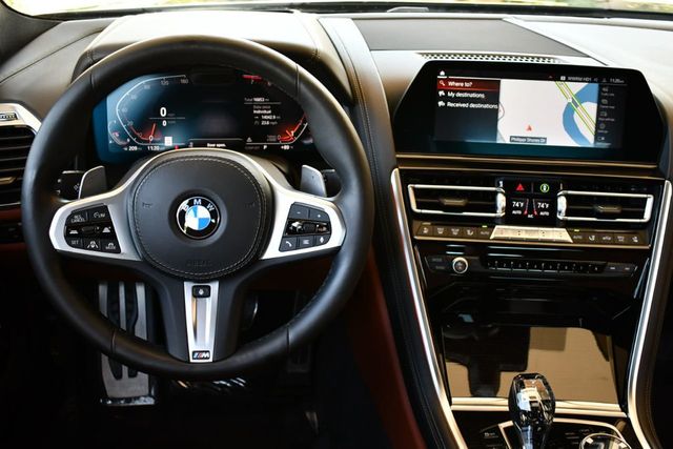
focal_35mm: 40
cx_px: 336
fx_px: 748
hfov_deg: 48.4
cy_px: 224
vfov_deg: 33.4
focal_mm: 20
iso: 800
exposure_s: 1/200
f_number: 3.8
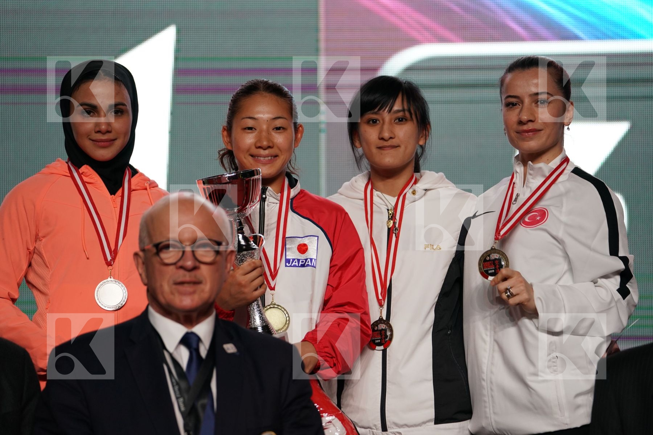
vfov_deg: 8.0
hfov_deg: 12.0
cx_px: 326
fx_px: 3102
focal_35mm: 171
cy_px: 218
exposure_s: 1/250
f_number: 2.8
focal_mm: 171
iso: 1000
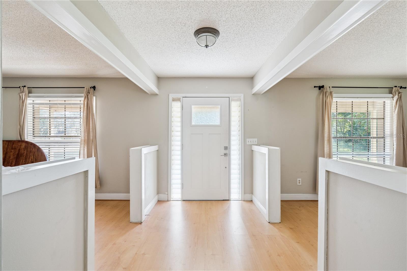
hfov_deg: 96.7
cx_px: 204
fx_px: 181
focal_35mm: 16
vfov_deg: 73.7
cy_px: 136
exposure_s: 1/20
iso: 1000
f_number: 10
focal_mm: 16
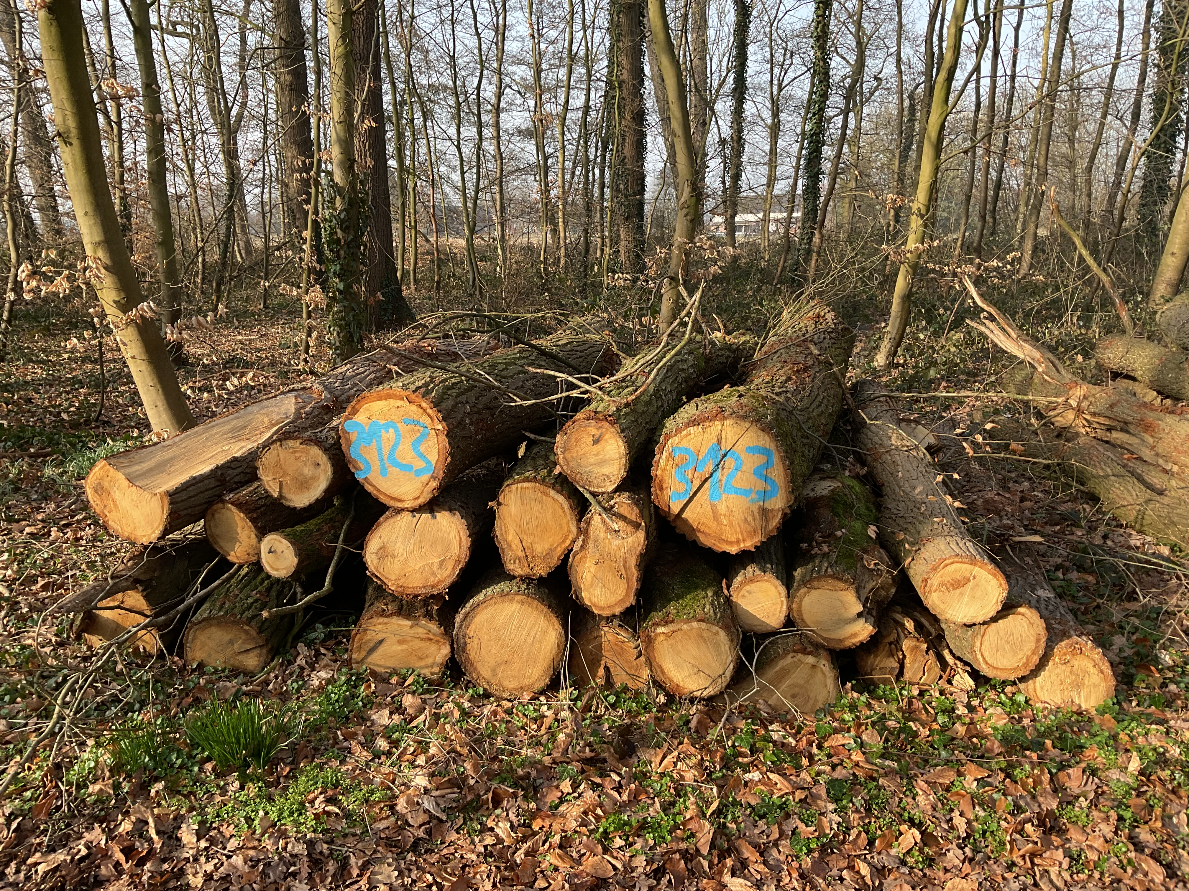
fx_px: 996
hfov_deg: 61.7
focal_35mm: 29
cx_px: 594
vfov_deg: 48.2
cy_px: 446
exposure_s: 1/331
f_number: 1.8
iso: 16
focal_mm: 3
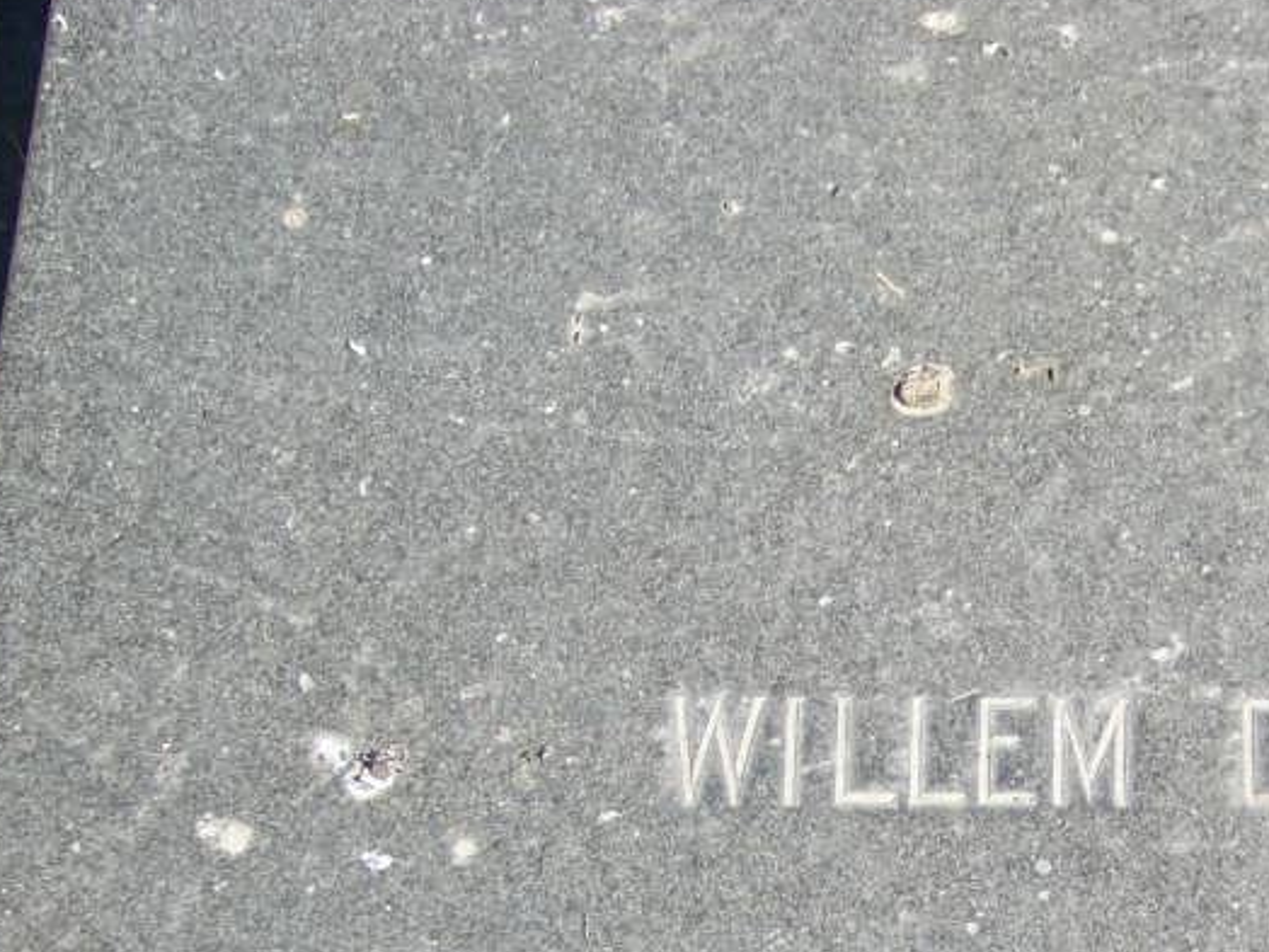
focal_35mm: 126
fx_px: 4619
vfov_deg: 11.6
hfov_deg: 15.4
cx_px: 1184
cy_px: 976
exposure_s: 1/400
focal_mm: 9.36
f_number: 3.2
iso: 64
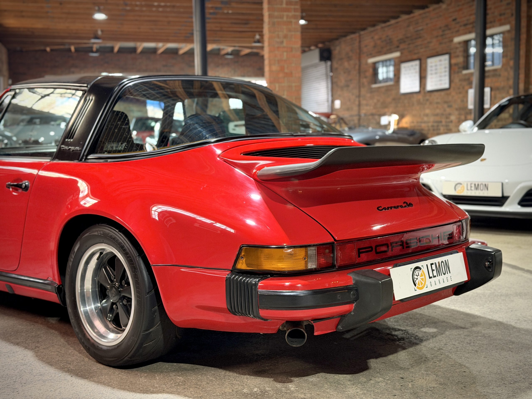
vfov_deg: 30.3
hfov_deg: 39.7
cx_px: 266
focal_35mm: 48
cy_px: 200
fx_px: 738
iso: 320
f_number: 1.78
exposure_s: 1/33
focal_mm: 6.76
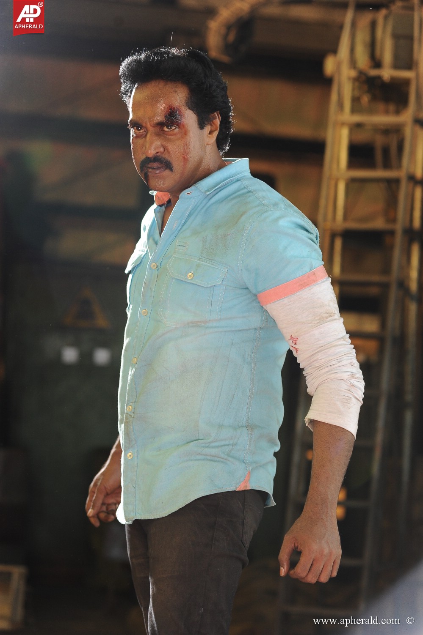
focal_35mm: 100
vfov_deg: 20.4
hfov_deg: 13.7
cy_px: 318
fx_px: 1765
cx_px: 212
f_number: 3.5
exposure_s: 1/200
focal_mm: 100
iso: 1250
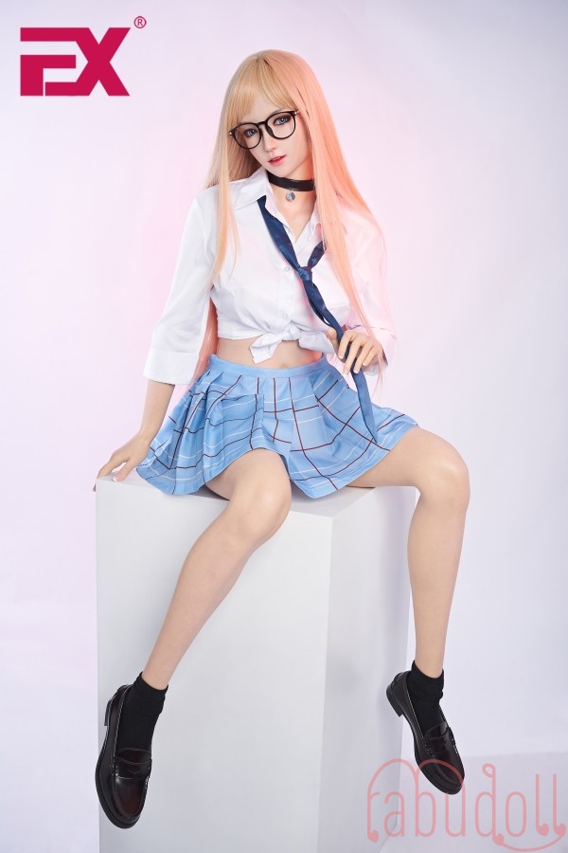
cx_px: 284
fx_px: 947
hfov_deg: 33.4
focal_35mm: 40
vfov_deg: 48.5
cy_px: 426
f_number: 8
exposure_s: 1/125
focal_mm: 40
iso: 200
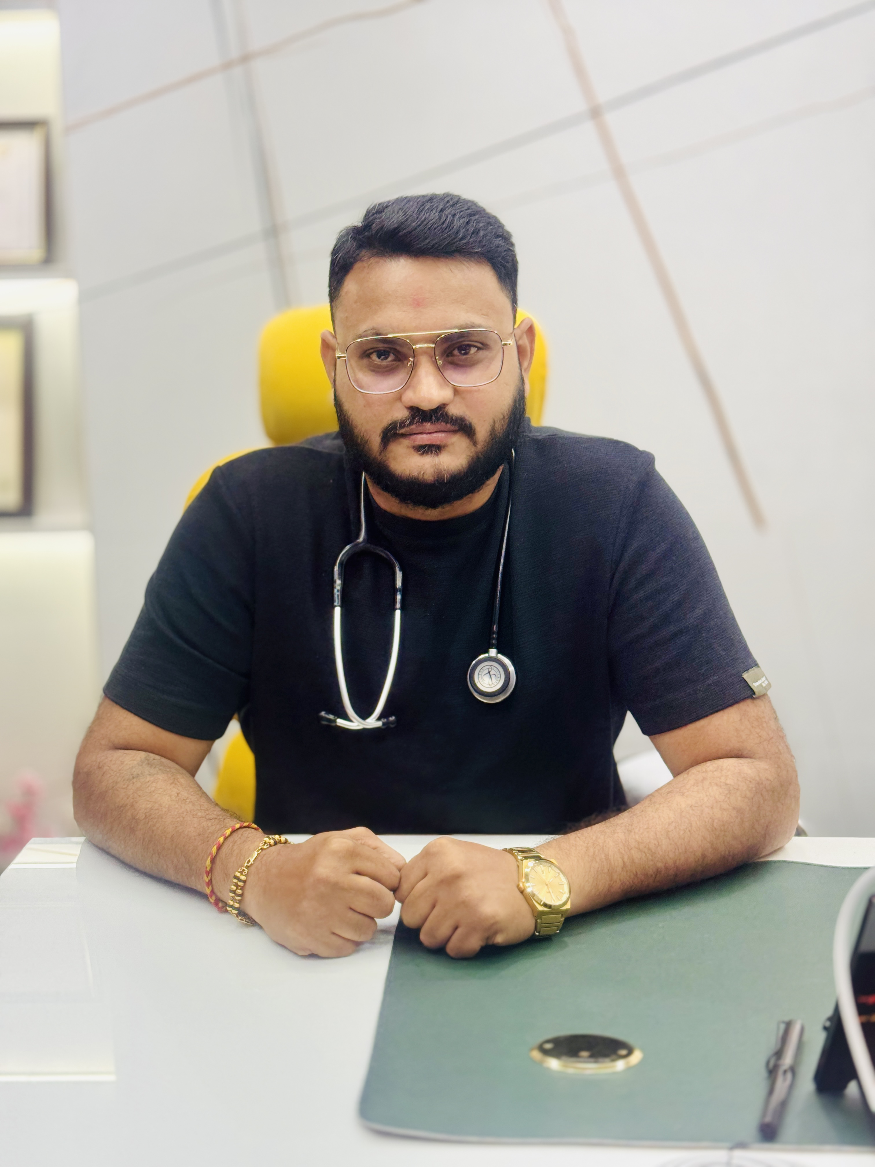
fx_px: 1618
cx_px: 438
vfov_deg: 39.7
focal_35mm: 48
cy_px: 584
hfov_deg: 30.3
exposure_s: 1/100
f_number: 1.78
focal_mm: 6.76
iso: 125
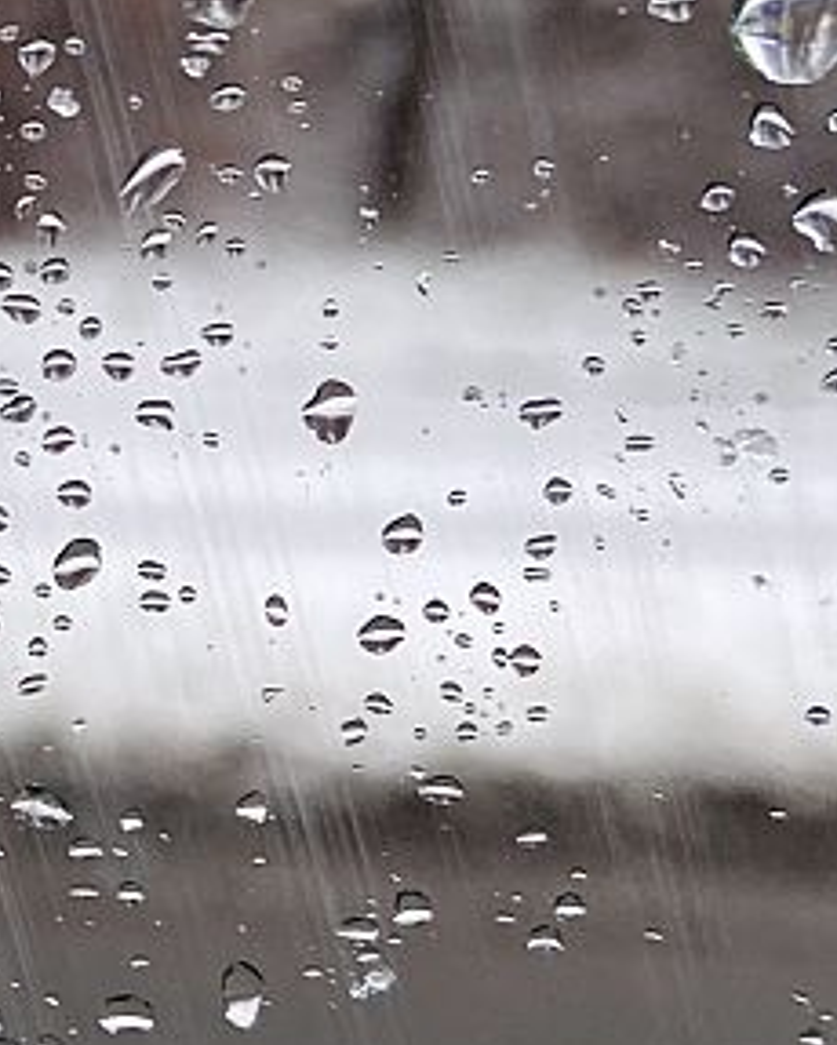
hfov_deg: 13.5
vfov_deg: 17.9
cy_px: 193
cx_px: -484
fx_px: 3279
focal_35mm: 106
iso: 80
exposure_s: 1/121
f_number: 1.8
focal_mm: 4.25
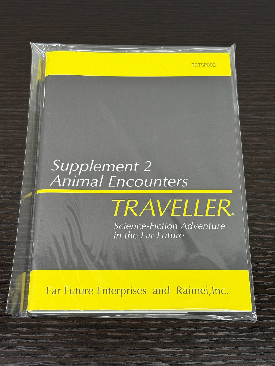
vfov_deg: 36.8
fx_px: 551
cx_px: 138
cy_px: 183
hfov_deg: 28.0
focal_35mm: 52
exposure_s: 1/120
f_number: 1.6
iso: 40
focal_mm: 5.96
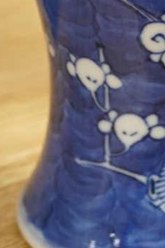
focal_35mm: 146
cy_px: -69
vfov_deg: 13.6
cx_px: 156
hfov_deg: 9.3
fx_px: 1005
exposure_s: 1/125
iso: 2000
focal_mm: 30
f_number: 5
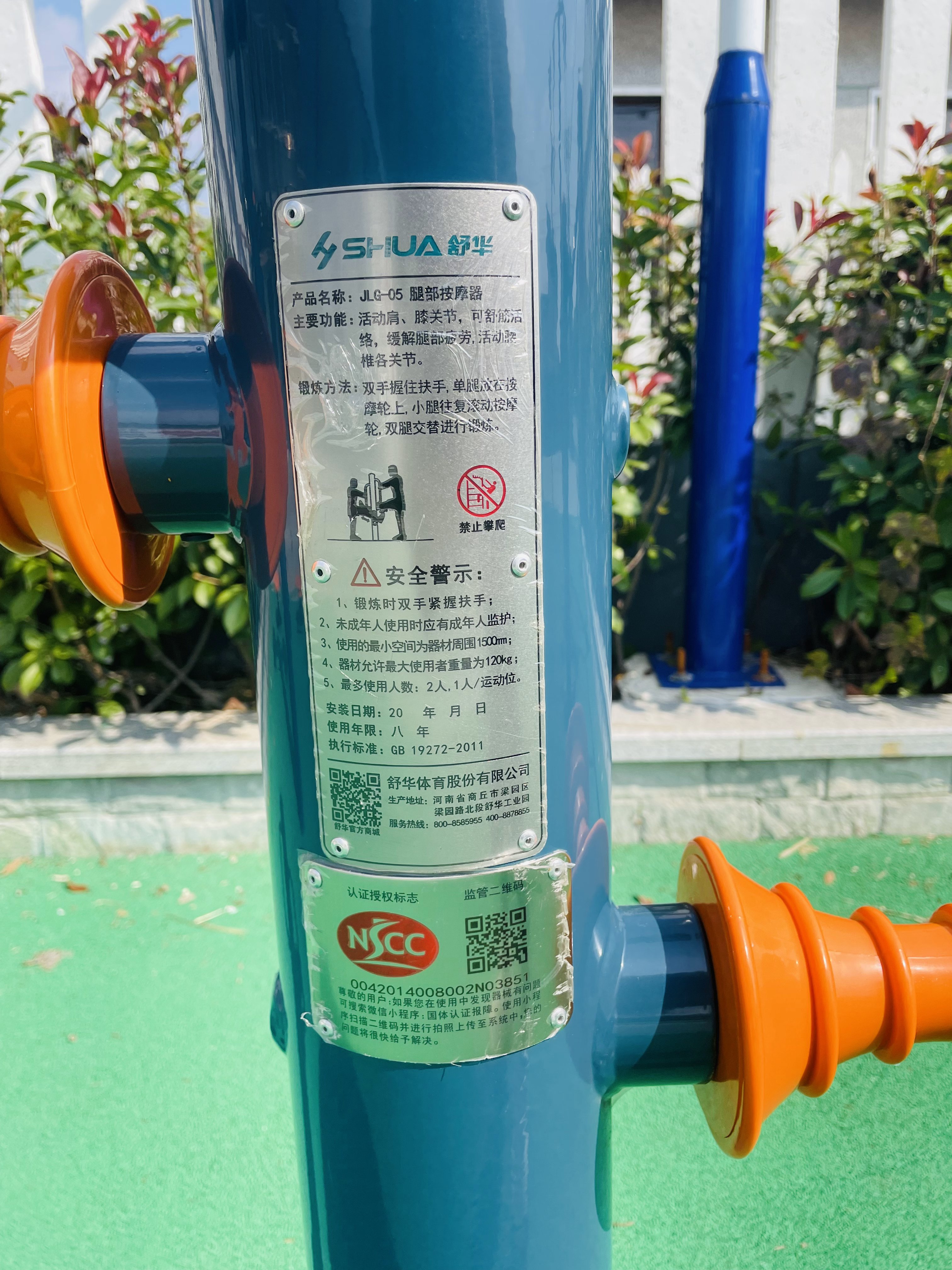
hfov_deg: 53.1
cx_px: 476
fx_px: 953
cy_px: 635
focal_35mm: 26
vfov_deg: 67.3
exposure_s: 1/1949
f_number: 1.6
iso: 32
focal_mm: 4.2
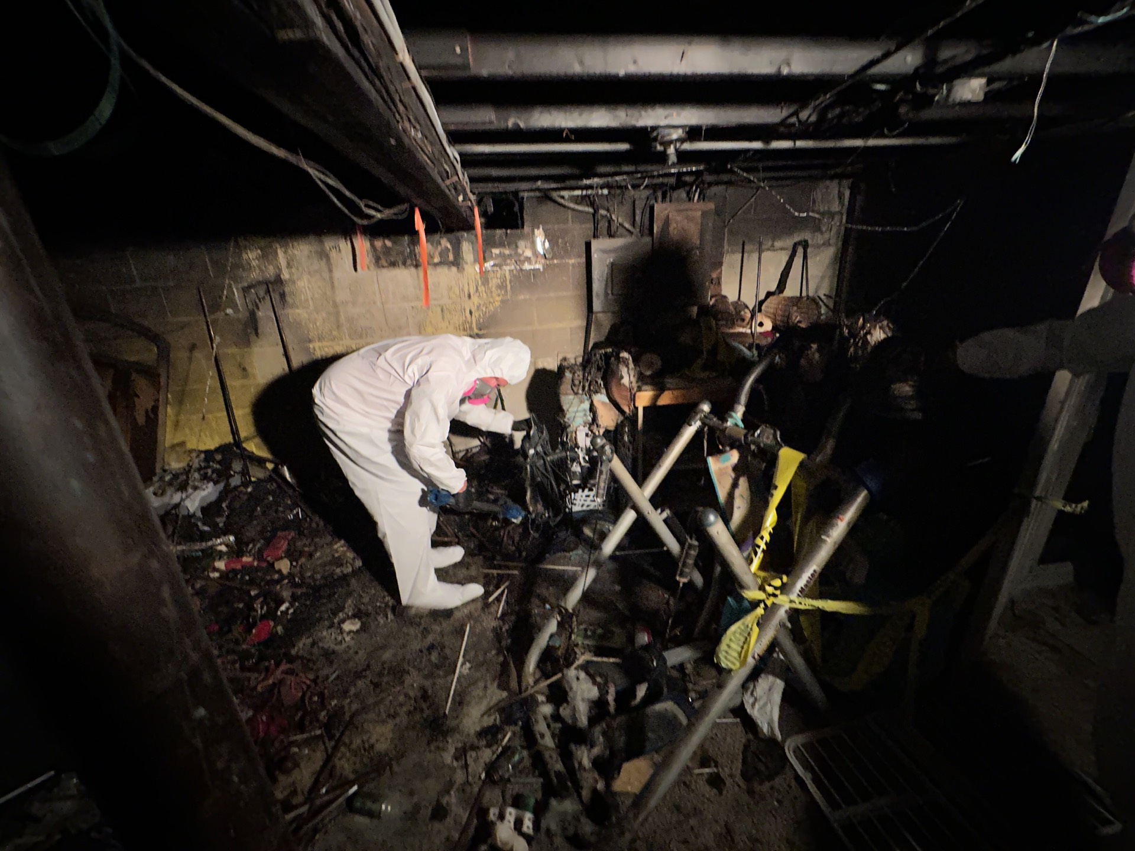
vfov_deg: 85.7
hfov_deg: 102.1
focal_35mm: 14
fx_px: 459
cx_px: 568
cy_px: 426
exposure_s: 1/41
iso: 800
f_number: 2.2
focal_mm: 2.22
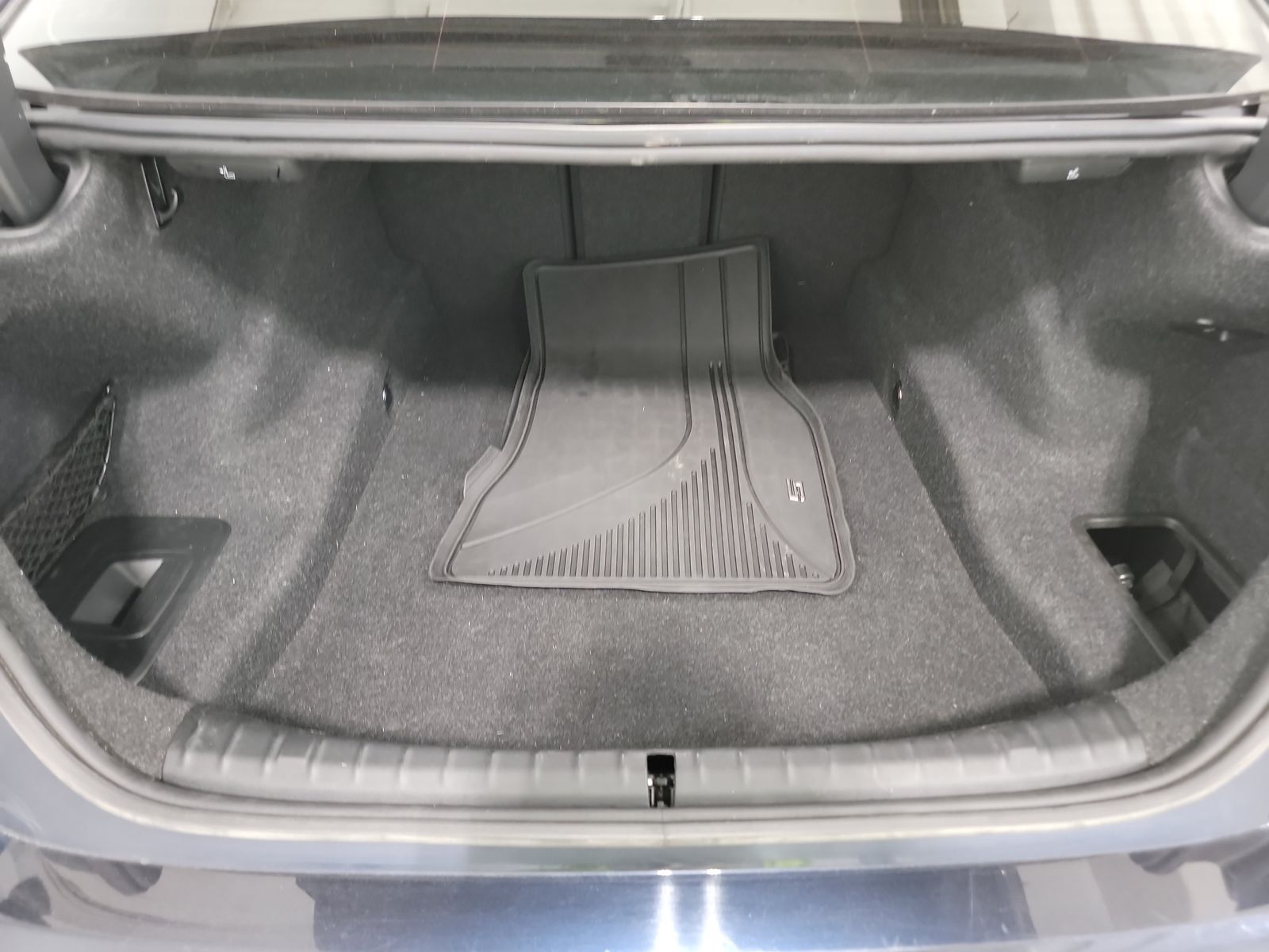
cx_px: 634
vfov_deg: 56.8
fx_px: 880
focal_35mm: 24
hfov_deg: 71.6
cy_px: 476
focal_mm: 6.7
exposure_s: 1/14
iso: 929
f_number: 1.8
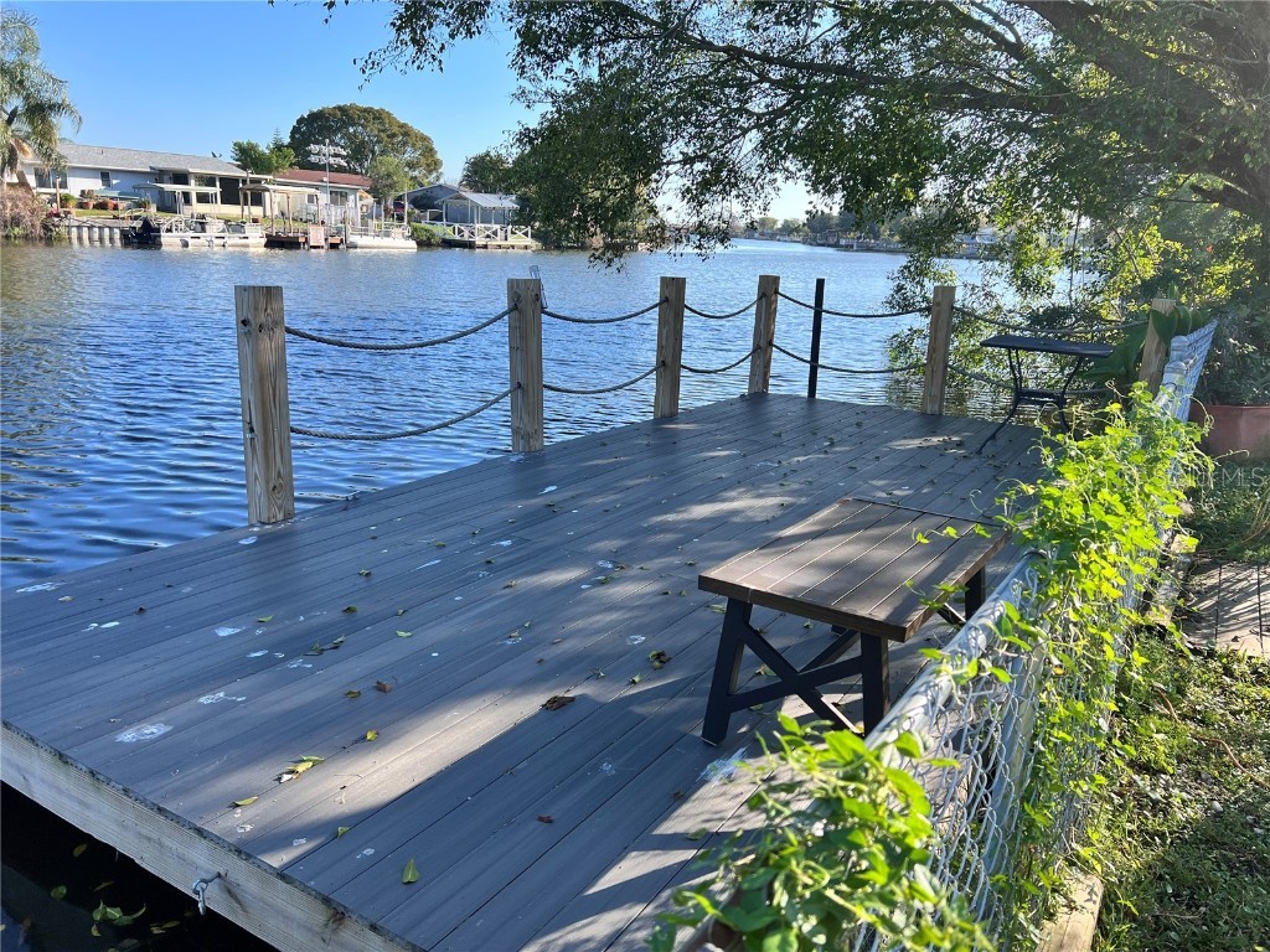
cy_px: 476
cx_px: 635
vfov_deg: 53.1
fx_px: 954
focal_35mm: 26
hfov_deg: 67.3
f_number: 1.5
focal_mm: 5.7
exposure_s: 1/1377
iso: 50
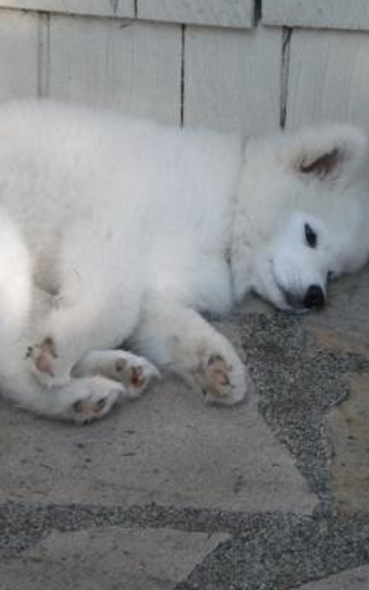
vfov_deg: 12.5
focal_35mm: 167
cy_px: 302
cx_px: 167
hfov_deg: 7.9
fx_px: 2687
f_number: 5.9
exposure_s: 1/224
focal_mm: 18.9
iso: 400
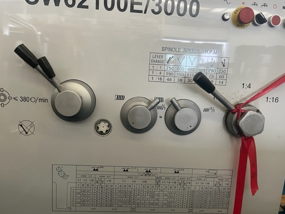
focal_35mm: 28
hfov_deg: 63.4
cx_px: 142
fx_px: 231
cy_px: 114
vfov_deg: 49.7
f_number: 1.6
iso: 200
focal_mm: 5.1
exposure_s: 1/60
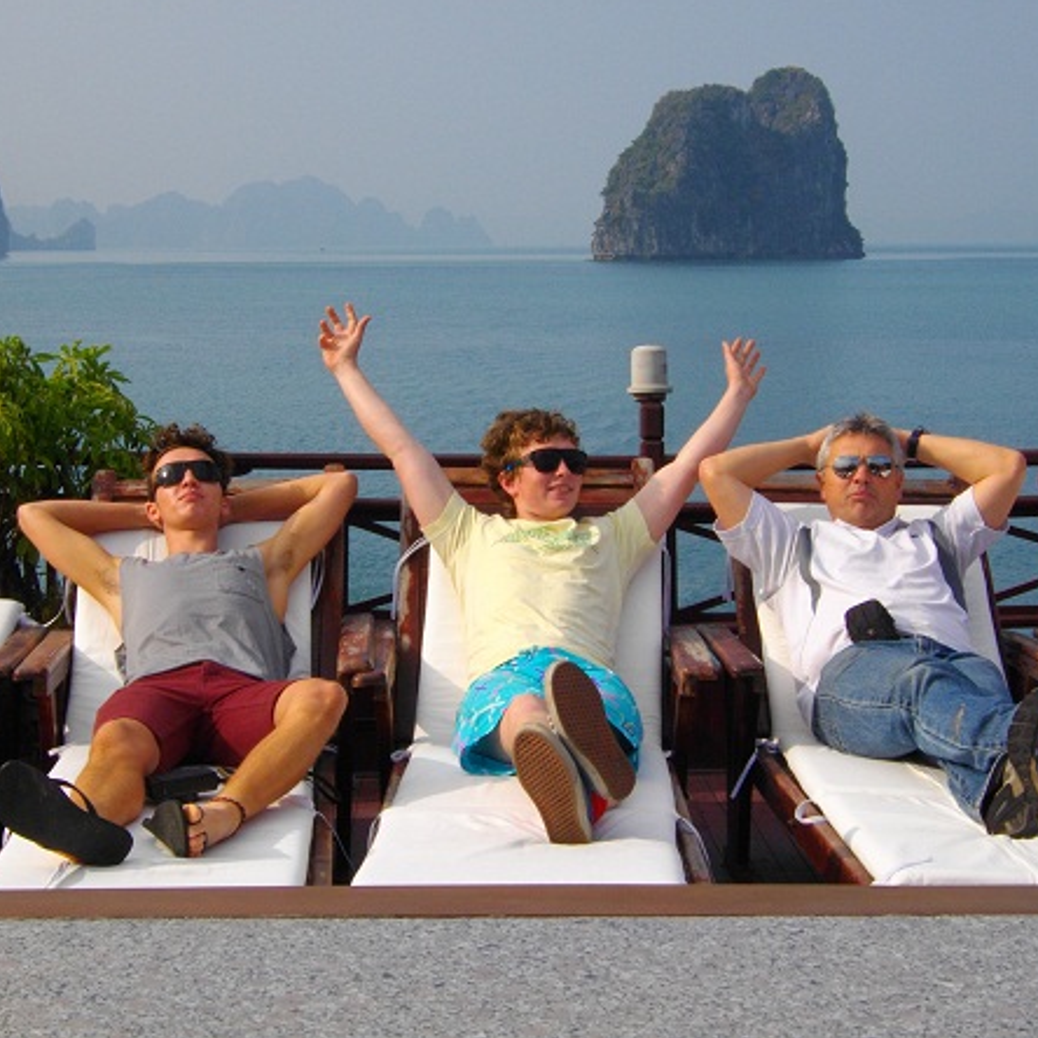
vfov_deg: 23.4
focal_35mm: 74
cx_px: 461
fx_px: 2510
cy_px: 514
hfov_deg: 23.3
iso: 100
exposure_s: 1/250
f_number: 7.9
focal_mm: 11
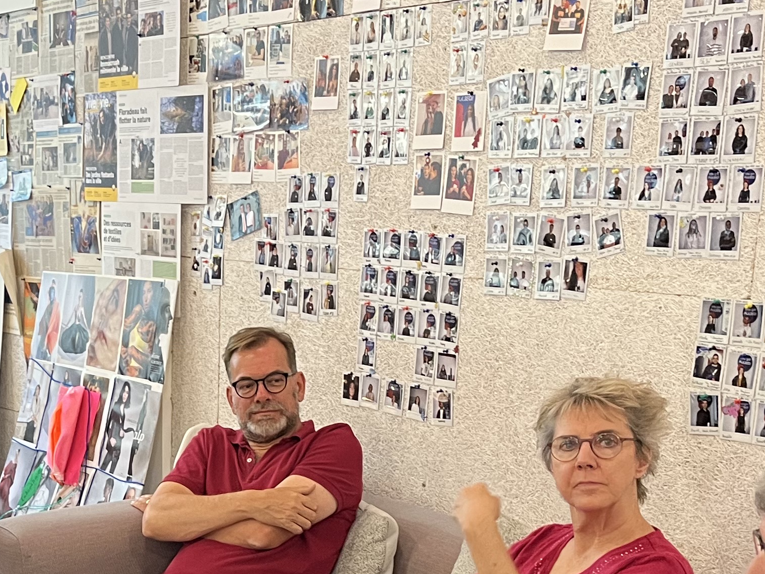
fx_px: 1525
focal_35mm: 69
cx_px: 89
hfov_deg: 27.3
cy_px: 583
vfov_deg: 20.6
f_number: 1.6
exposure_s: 1/50
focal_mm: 5.1
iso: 250
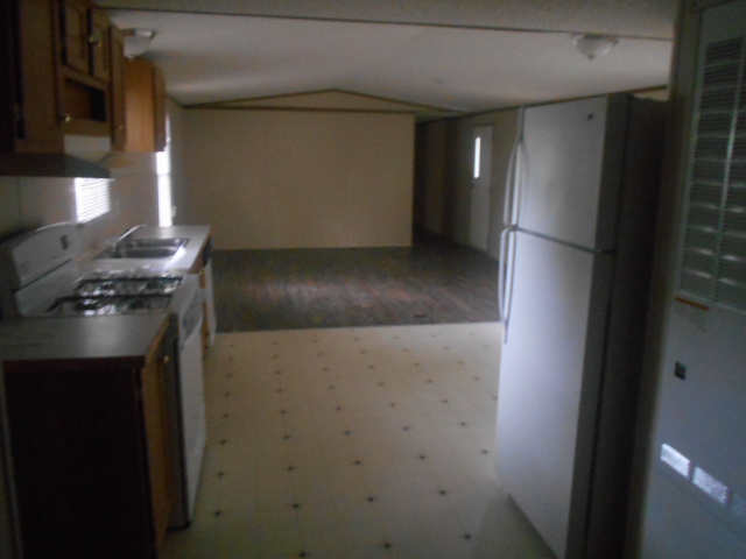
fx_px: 647
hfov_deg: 60.0
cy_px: 280
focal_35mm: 30
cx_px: 373
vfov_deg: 46.8
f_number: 3.4
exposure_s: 1/10
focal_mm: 5.1
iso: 800
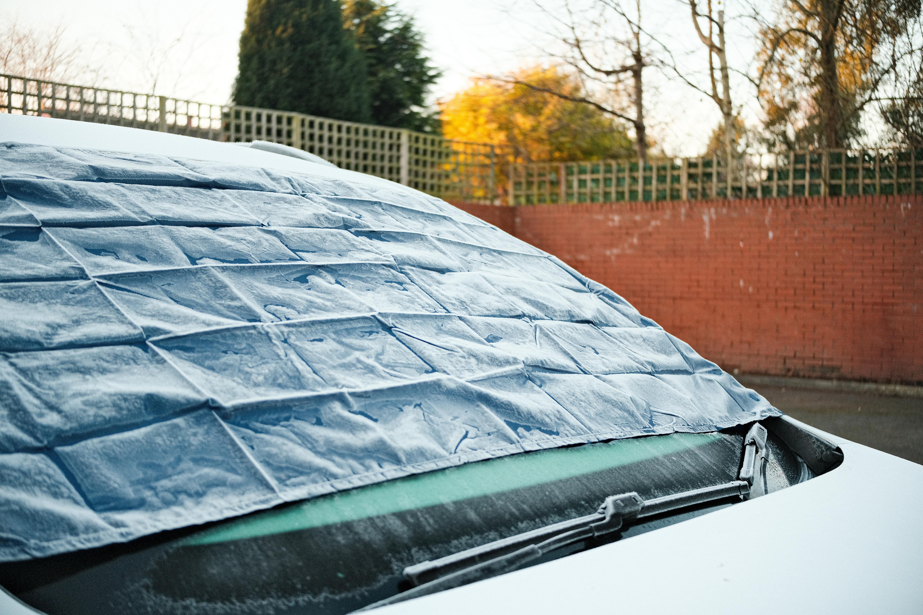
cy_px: 308
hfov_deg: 47.4
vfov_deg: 32.6
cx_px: 462
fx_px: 1051
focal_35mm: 41
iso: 400
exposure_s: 1/180
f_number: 2.8
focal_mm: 27
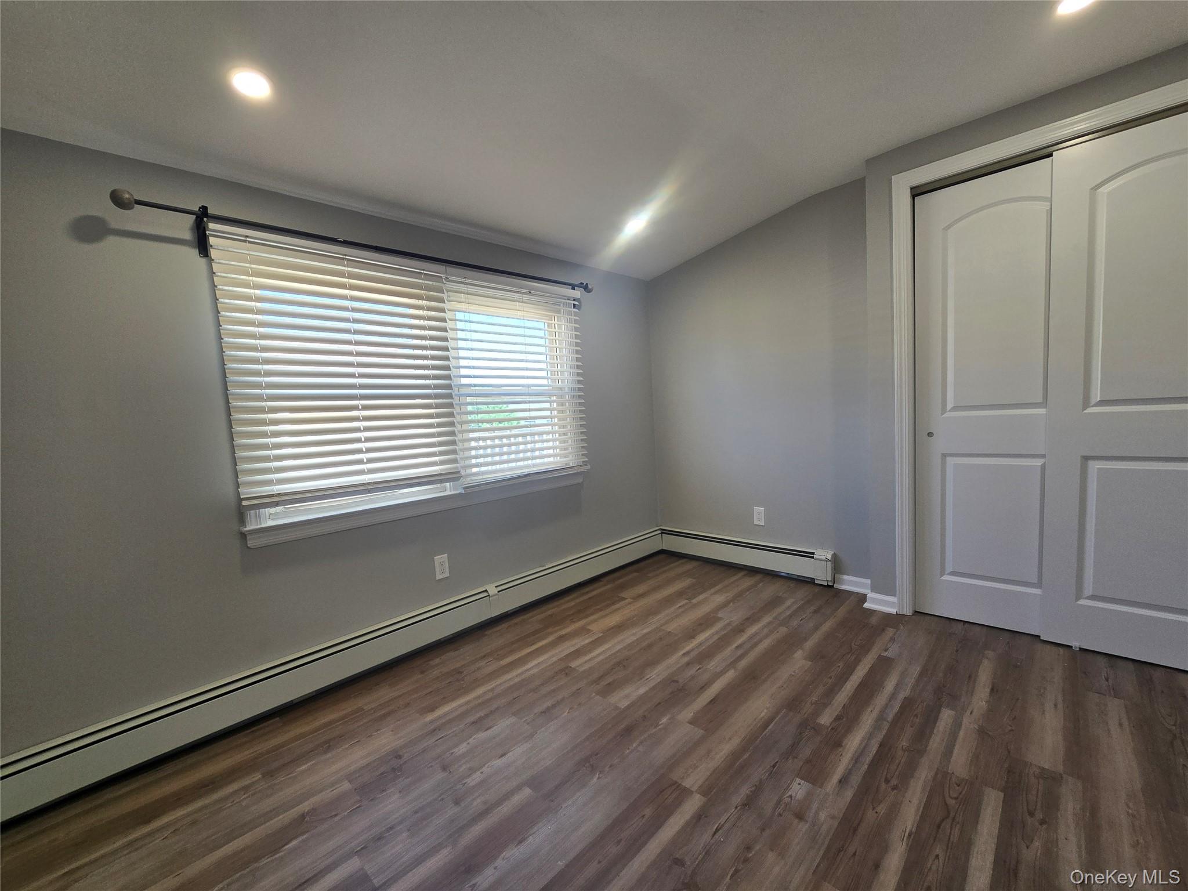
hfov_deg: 106.2
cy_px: 446
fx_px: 446
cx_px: 594
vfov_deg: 89.9
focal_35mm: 13
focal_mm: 2.2
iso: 64
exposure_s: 1/120
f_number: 2.2
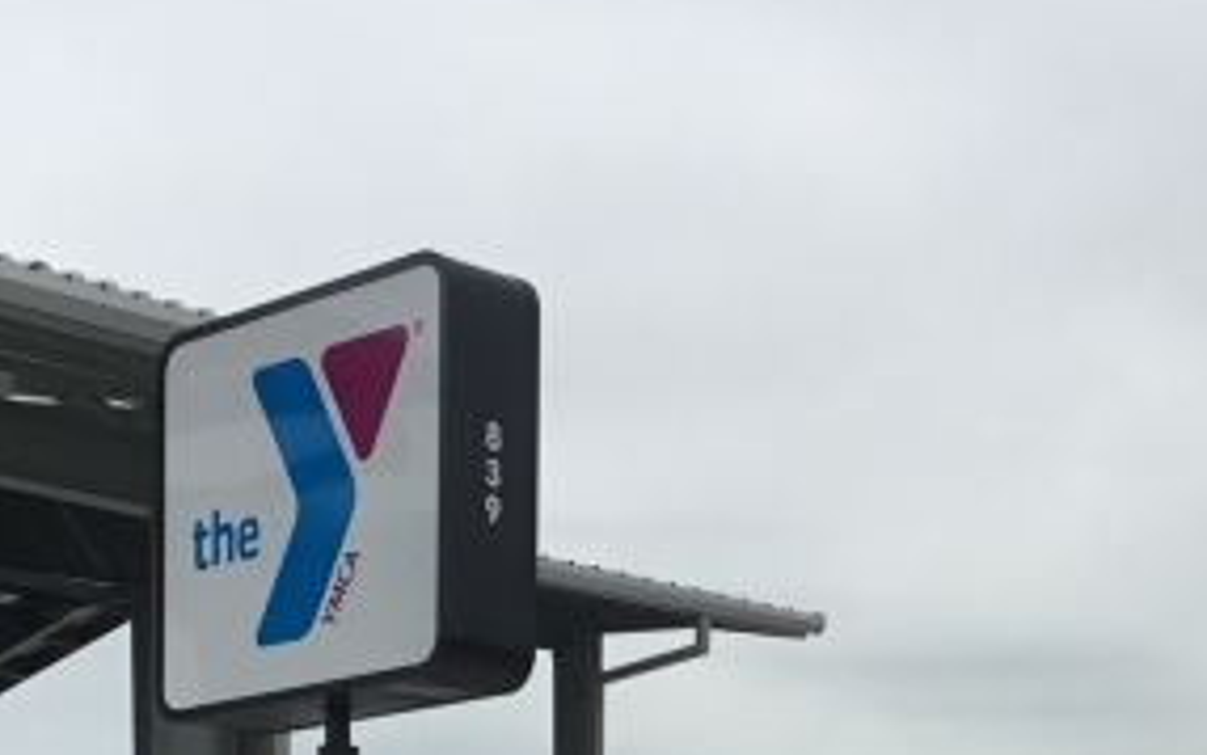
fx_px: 3027
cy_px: 1135
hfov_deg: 22.5
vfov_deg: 13.4
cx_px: 739
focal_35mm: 92
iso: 25
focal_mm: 3.3
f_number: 2.4
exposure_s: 1/1698
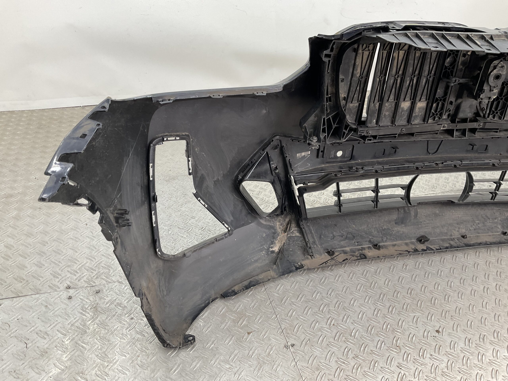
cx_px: 254
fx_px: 426
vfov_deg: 48.2
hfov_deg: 61.7
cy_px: 190
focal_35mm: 29
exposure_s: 1/120
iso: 40
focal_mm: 3
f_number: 1.8
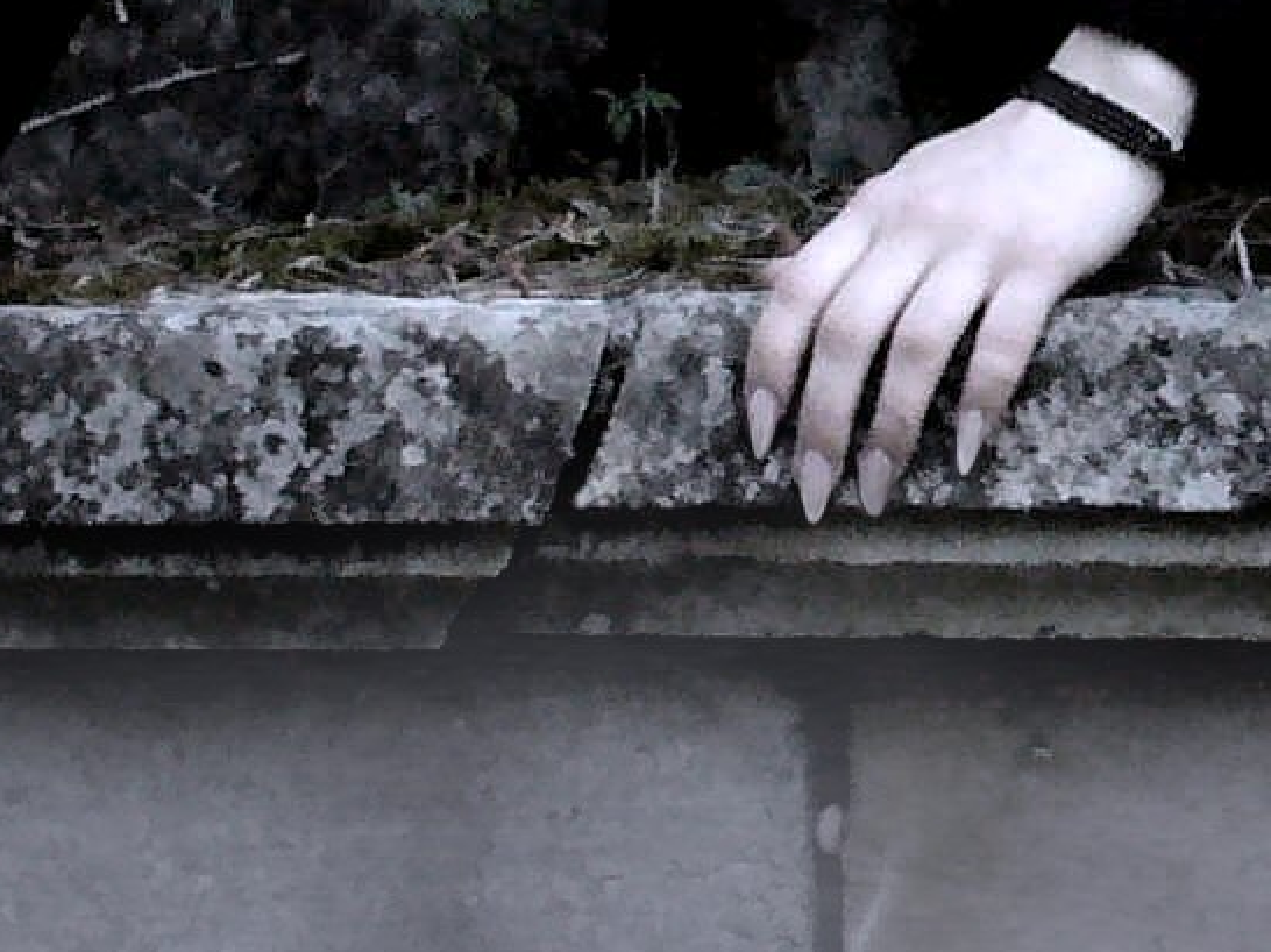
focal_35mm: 191
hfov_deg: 10.2
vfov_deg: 7.7
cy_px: -37
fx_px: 7010
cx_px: 1613
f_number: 2.8
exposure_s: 1/8
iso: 200
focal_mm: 6.1
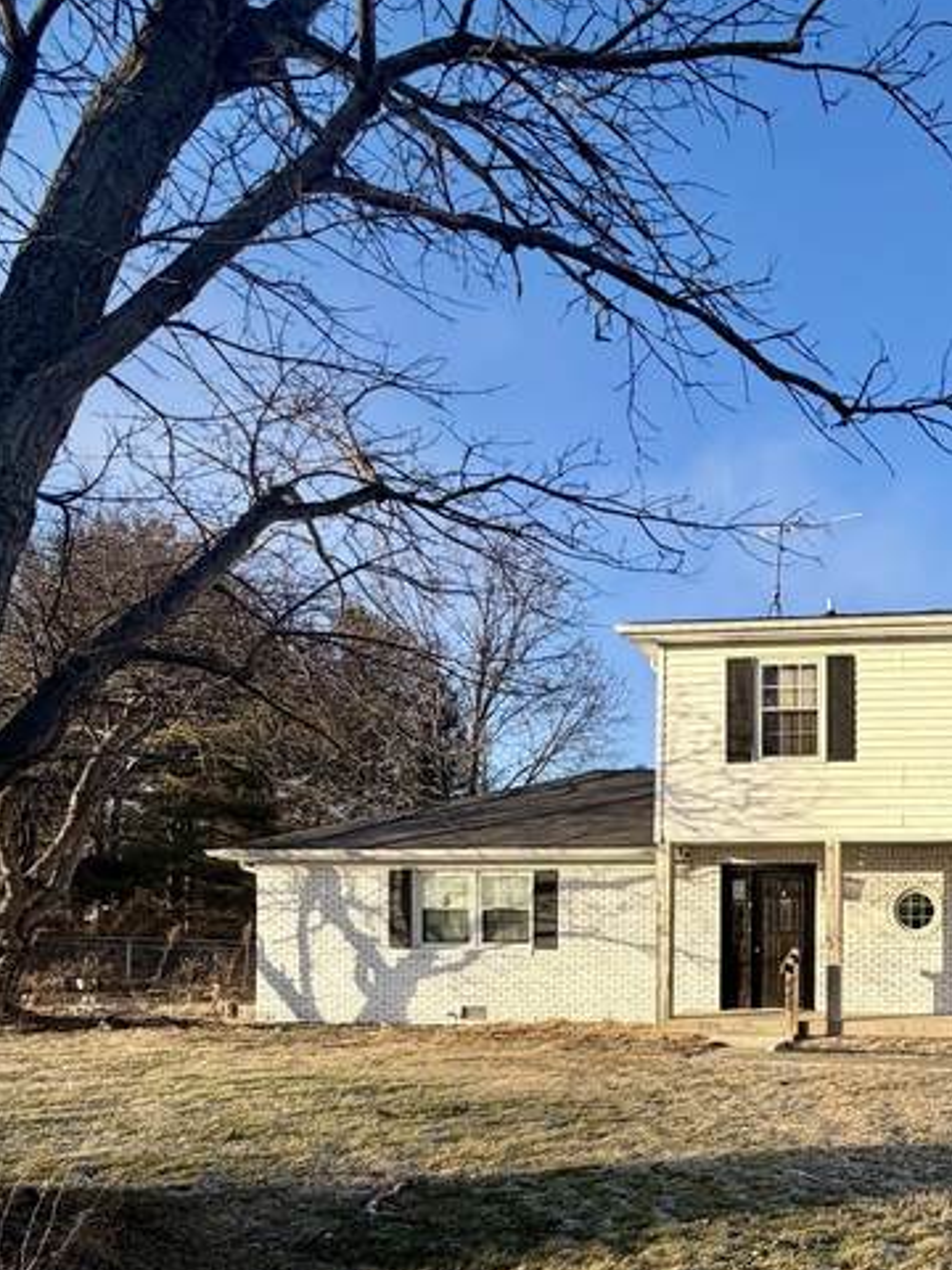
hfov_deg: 44.0
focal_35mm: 28
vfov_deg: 60.4
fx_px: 1027
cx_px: 904
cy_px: 931
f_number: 2.2
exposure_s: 1/770
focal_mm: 2.22
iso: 40
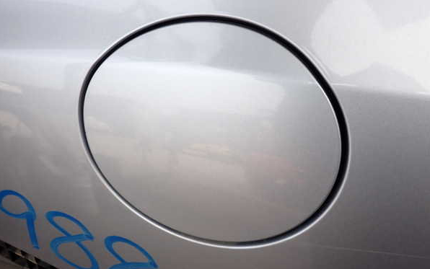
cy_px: 133
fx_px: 375
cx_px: 214
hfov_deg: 59.6
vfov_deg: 39.5
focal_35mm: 32
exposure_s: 1/80
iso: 100
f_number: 6.3
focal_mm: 5.4
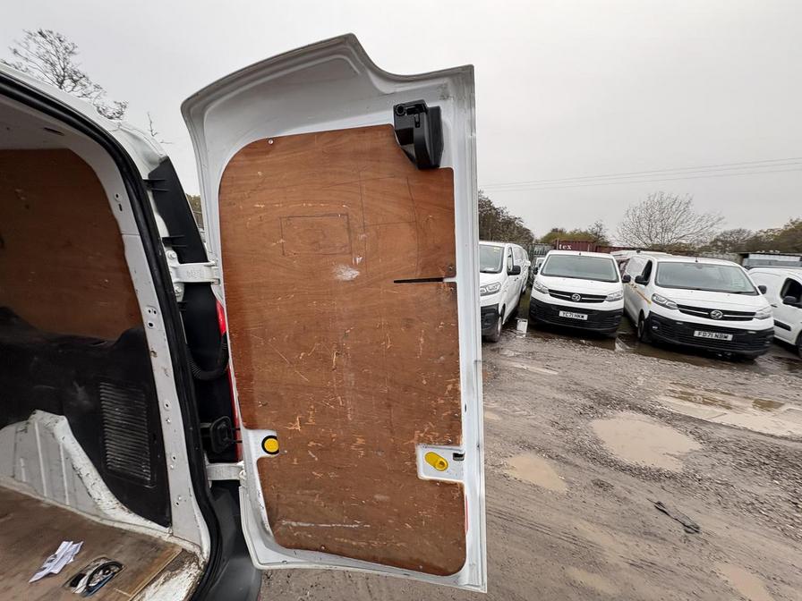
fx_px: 324
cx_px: 401
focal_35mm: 14
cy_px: 300
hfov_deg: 102.1
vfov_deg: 85.7
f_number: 2.2
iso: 80
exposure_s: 1/99
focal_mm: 2.22
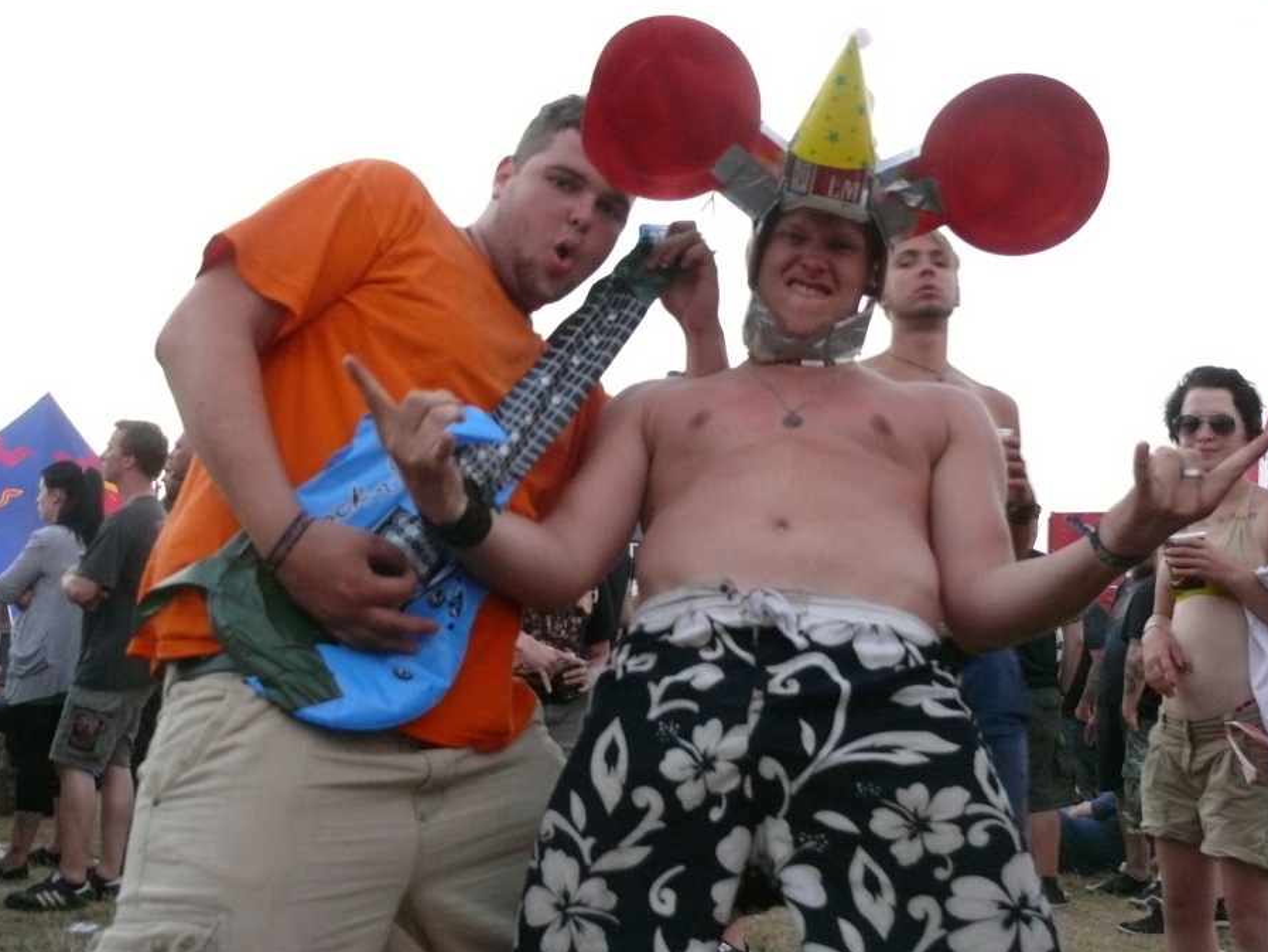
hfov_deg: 47.9
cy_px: 446
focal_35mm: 39
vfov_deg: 36.8
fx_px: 1429
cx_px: 653
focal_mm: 7.4
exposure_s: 1/30
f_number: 2.8
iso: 400
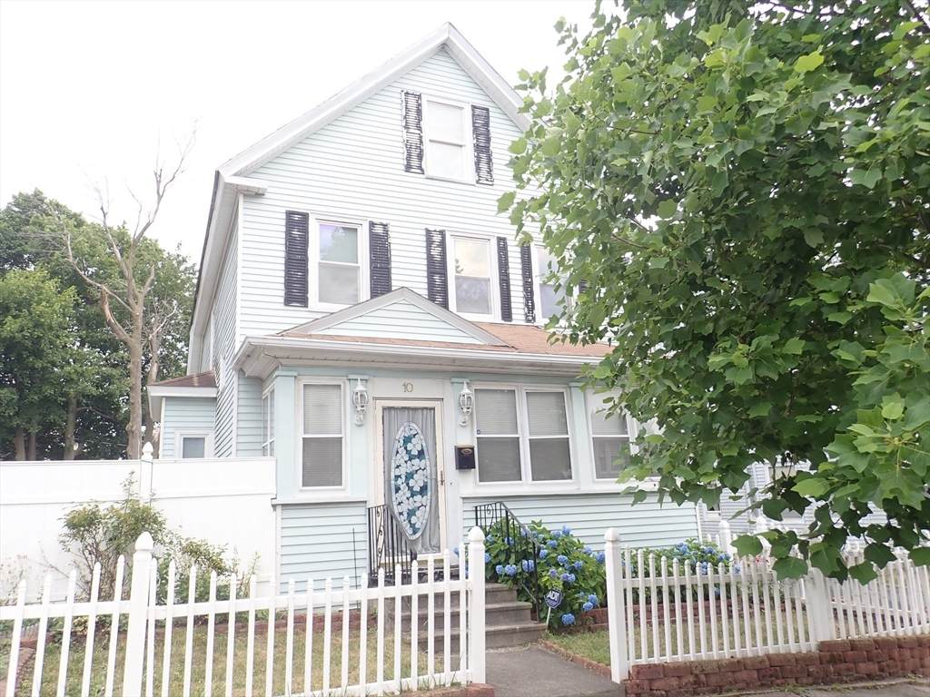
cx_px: 465
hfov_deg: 69.4
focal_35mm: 25
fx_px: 672
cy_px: 348
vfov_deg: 54.9
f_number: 2.8
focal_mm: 4.5
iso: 100
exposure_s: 1/400
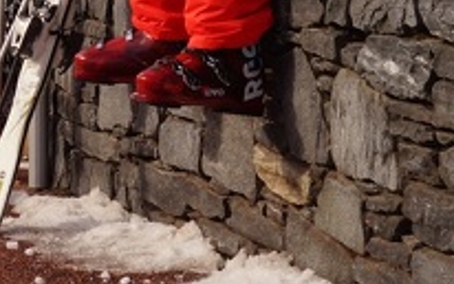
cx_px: -407
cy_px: -231
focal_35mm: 168
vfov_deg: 7.6
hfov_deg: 11.4
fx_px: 2080
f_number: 14
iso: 100
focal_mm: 24
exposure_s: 1/100
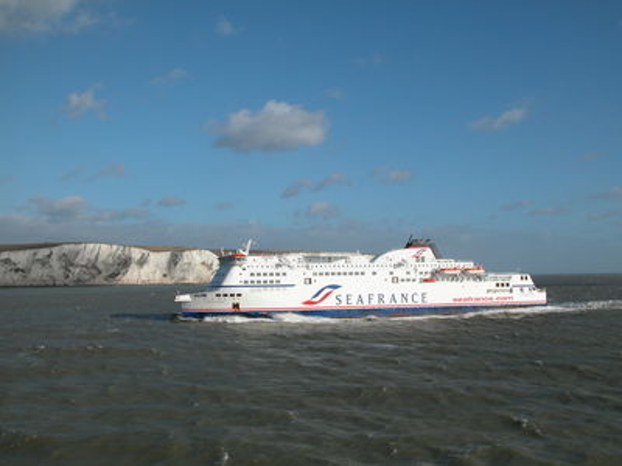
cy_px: 233
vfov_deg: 35.1
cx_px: 311
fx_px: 737
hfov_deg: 45.8
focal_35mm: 41
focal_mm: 10.7
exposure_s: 1/559
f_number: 7.3
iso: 100
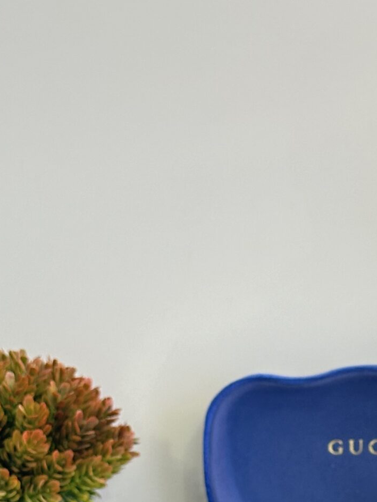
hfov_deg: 11.2
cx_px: 439
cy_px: 585
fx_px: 1887
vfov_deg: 14.7
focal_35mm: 130
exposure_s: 1/50
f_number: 1.78
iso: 125
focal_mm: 6.86
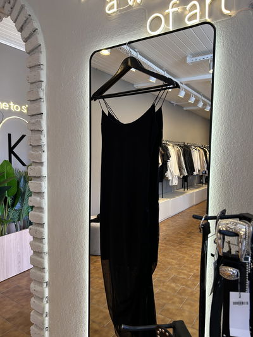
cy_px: 168
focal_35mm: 26
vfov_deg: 67.3
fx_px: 253
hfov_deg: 53.1
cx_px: 126
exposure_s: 1/100
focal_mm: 5.7
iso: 64
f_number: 1.5
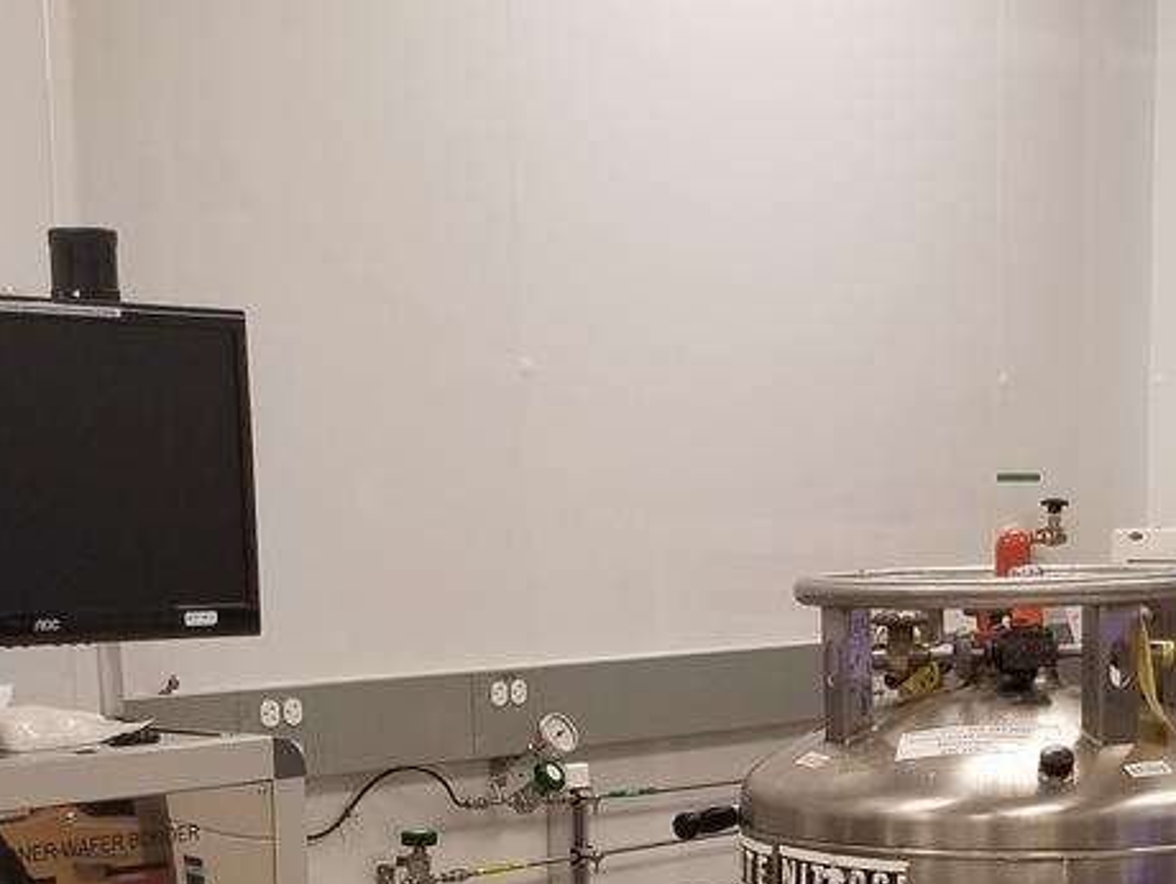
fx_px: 2823
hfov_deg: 23.4
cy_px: 957
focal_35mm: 83
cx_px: 790
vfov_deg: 17.3
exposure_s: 1/120
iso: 100
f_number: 1.7
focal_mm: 4.25
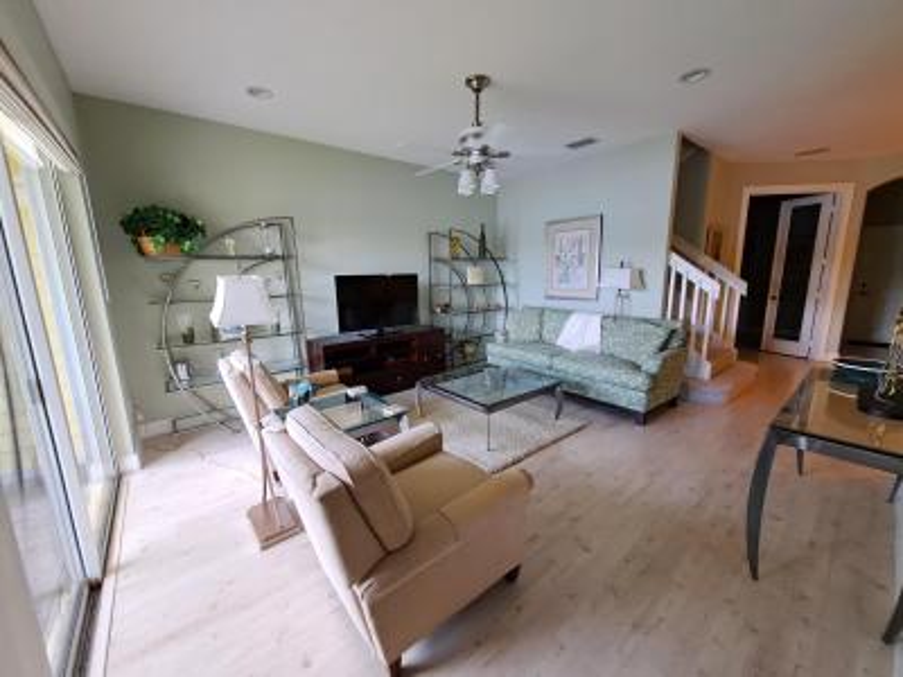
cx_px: 452
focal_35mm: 13
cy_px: 338
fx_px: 339
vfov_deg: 89.9
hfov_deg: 106.2
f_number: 2.2
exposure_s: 1/40
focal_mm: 1.74
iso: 100
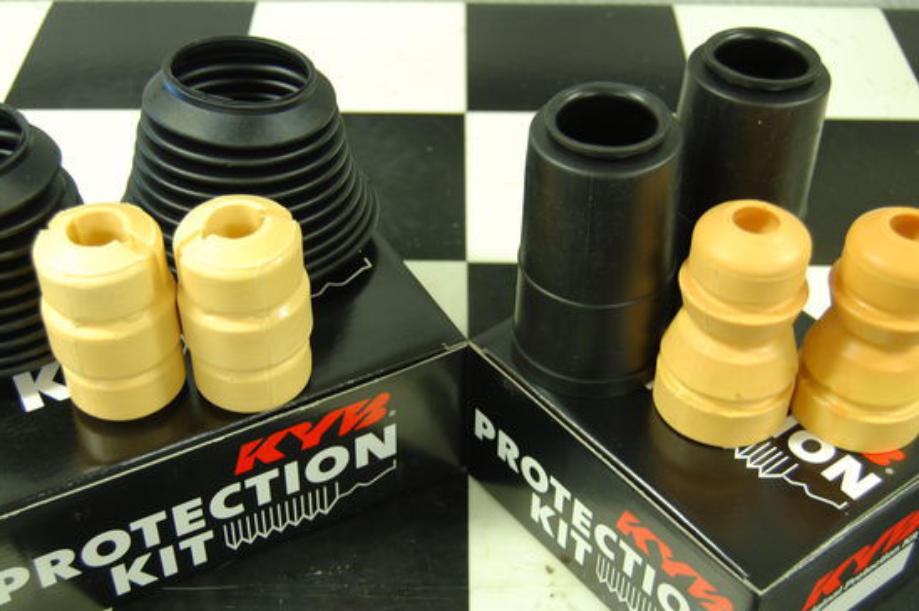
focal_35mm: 49
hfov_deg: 40.3
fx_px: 1250
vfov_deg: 27.4
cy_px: 352
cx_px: 410
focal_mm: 28
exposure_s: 1/4
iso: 200
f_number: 4.5
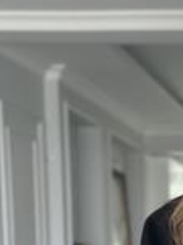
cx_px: 246
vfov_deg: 11.8
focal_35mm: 161
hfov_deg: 9.0
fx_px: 1136
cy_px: 365
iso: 400
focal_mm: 6.86
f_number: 1.78
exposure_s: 1/40
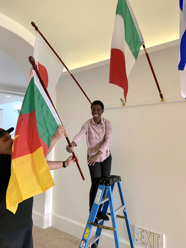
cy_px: 124
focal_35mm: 26
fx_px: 186
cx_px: 93
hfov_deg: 53.1
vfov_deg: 67.3
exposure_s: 1/60
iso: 160
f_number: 1.8
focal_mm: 4.2
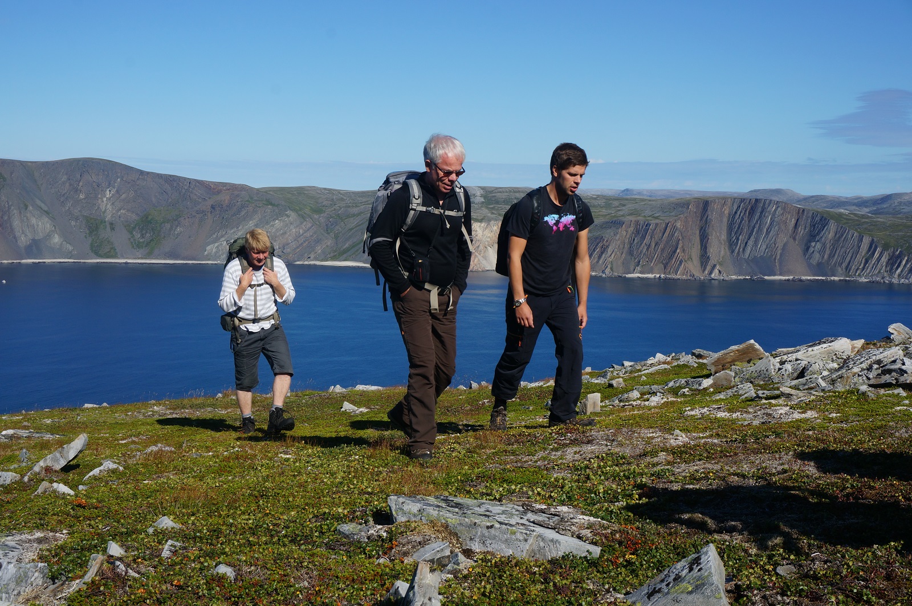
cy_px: 303
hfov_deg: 42.4
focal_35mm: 46
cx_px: 456
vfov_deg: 28.9
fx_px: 1177
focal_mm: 31
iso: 125
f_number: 13
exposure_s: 1/200
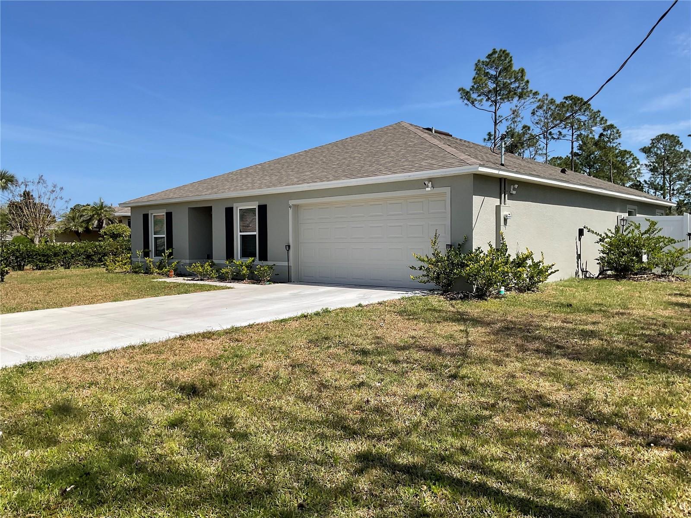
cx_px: 346
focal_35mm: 29
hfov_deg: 61.7
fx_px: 579
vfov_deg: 48.2
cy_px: 259
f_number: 1.8
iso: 16
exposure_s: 1/2320
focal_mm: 3
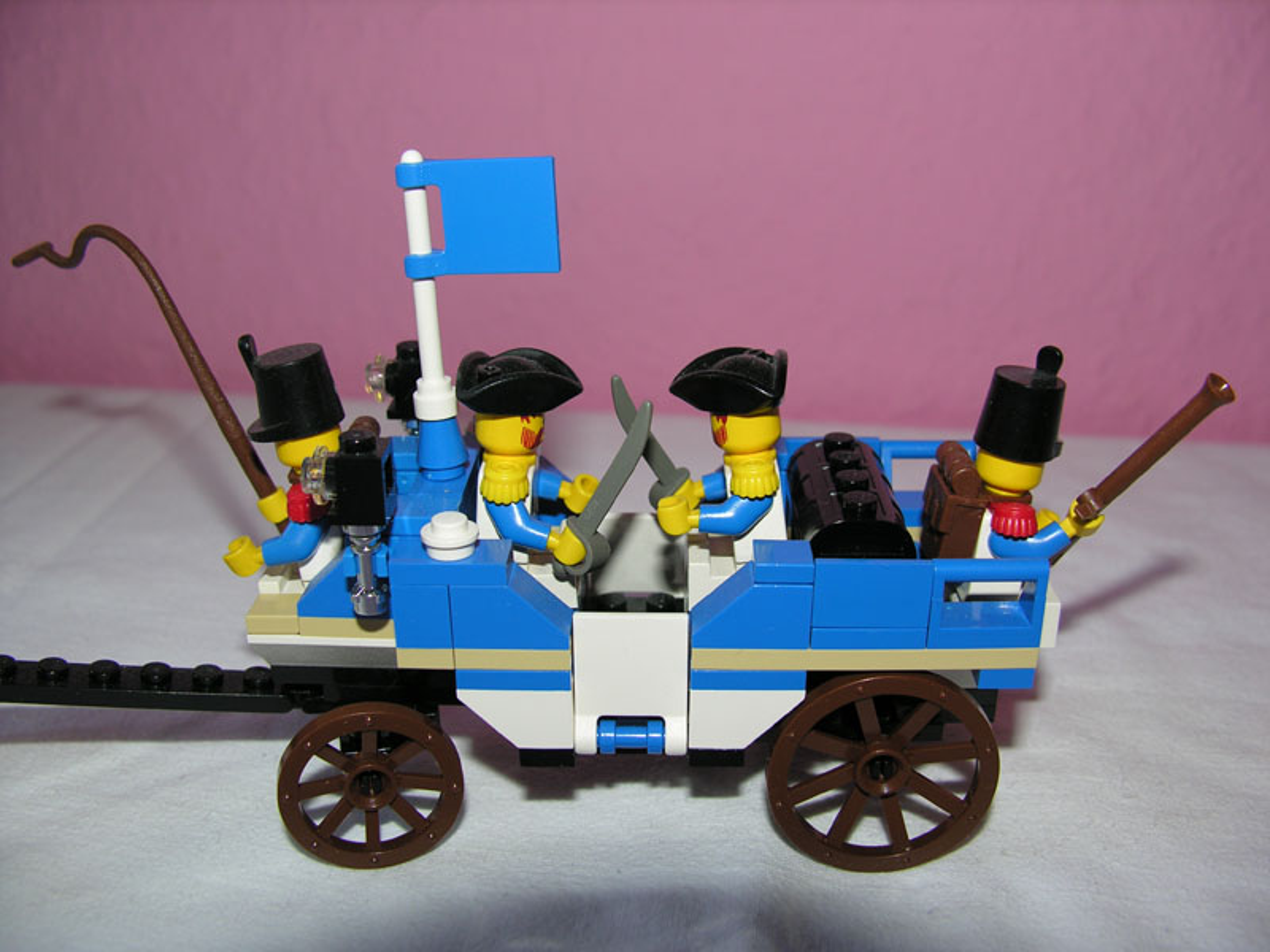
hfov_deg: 52.6
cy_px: 476
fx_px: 1284
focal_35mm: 35
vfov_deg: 40.7
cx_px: 635
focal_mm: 8.9
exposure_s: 1/60.1
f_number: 2.8
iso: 50
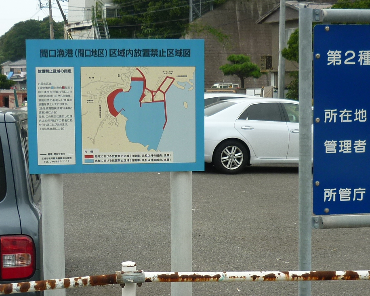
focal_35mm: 72
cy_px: 183
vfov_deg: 21.2
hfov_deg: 26.4
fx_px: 789
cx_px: 182
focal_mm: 5.5
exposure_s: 1/1000
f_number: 2.8
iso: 80
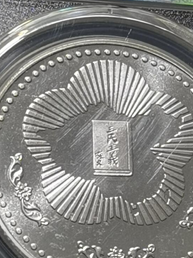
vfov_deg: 9.9
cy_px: 93
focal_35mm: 199
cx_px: 93
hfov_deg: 7.5
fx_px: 1481
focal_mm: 5.58
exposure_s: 1/127
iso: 50
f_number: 1.8
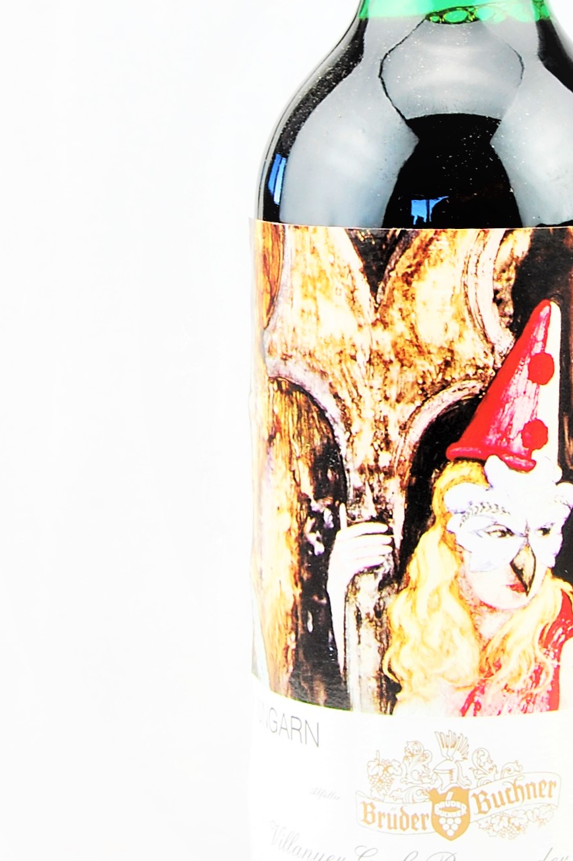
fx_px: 2869
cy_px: 334
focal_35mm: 120
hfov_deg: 11.4
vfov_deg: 17.1
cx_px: 443
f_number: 8
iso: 200
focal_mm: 38
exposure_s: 1/30
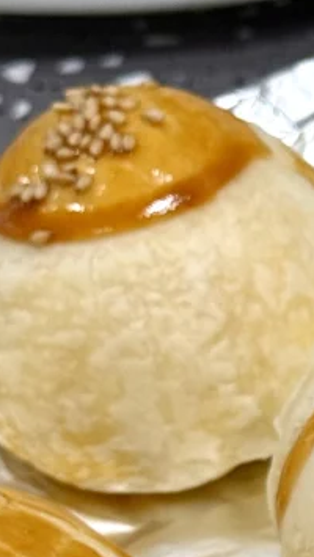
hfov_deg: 5.6
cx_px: 650
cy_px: 592
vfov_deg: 10.1
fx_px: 3134
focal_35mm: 212
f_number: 1.78
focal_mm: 6.76
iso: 64
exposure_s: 1/50
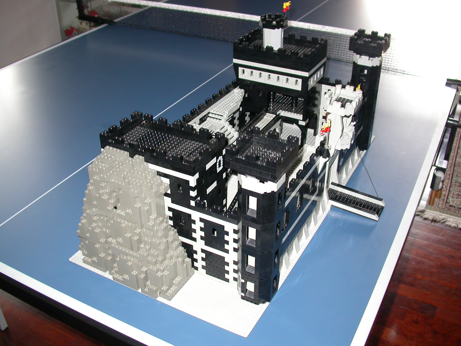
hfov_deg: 49.0
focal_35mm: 38
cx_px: 230
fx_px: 506
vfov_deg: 37.7
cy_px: 173
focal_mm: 7.85
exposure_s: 1/60
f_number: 2.6
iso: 100
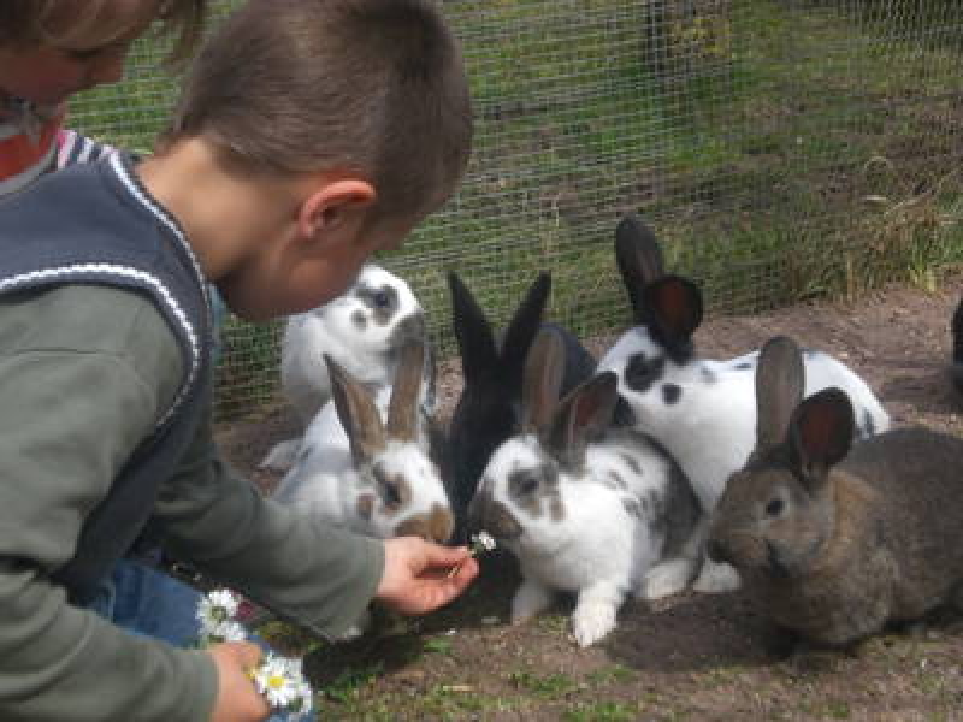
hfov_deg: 26.0
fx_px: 2086
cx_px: 482
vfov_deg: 19.6
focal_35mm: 75
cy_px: 361
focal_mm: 12.47
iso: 50
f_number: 4.5
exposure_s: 1/250
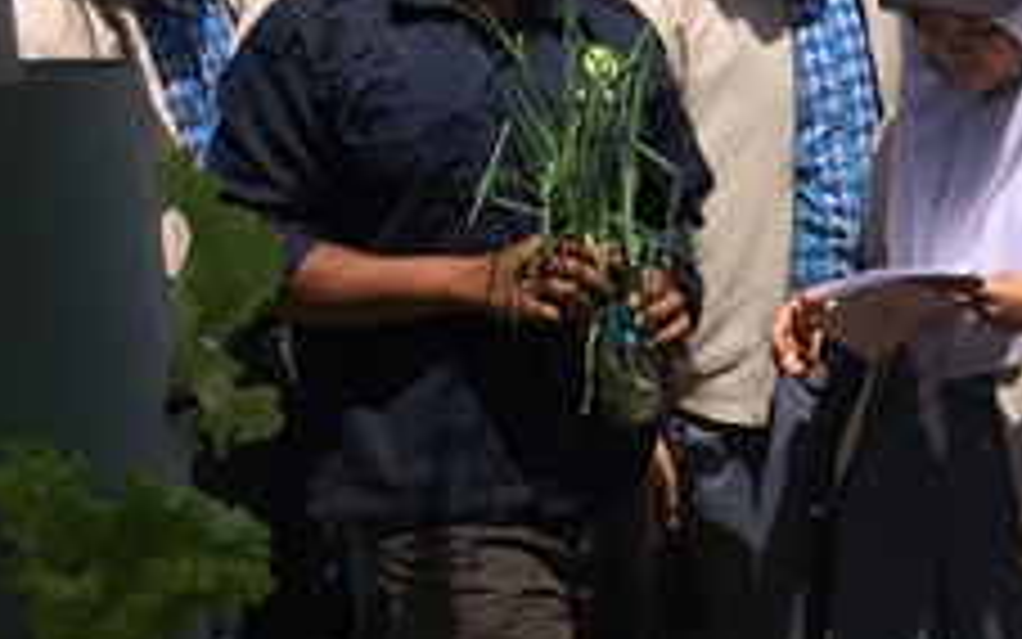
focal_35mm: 75
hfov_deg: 25.7
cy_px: 340
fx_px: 2089
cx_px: 1083
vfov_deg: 17.4
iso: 32
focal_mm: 4.15
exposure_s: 1/3165
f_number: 2.2
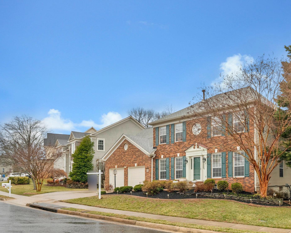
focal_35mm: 29
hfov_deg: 58.3
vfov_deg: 49.6
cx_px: 206
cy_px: 142
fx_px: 250
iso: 1250
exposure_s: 1/160
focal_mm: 21
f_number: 7.1
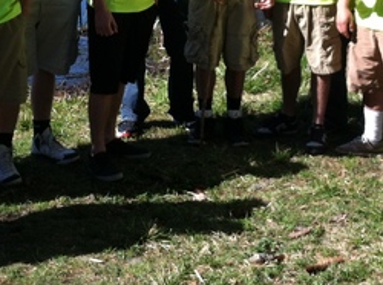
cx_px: 185
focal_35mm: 101
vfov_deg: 14.4
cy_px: 15
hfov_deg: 19.5
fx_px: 1114
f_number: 2.8
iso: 80
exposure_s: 1/638
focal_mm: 3.85
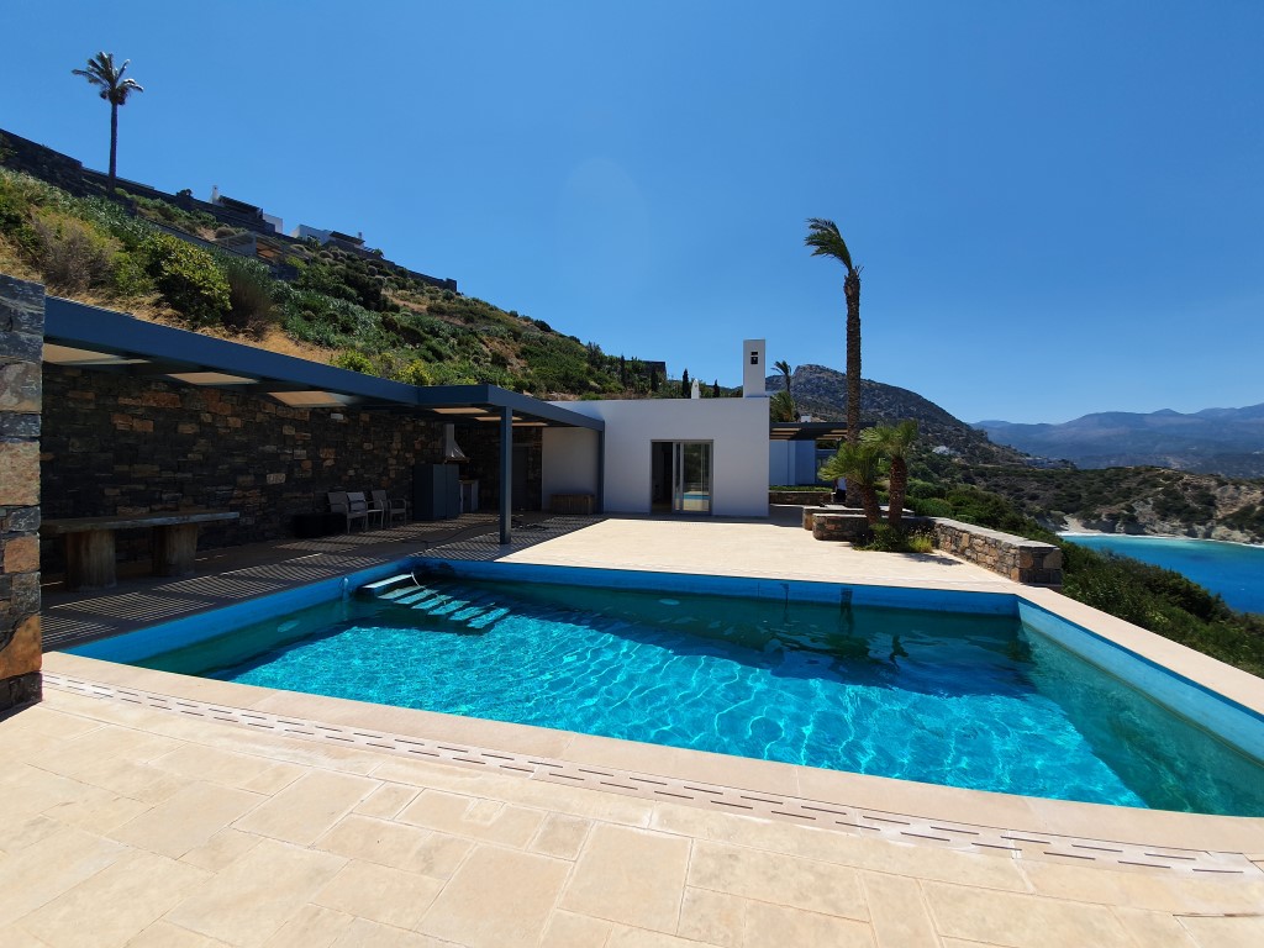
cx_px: 632
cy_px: 474
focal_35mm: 13
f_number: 2.2
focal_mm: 1.8
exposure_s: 1/1600
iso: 50
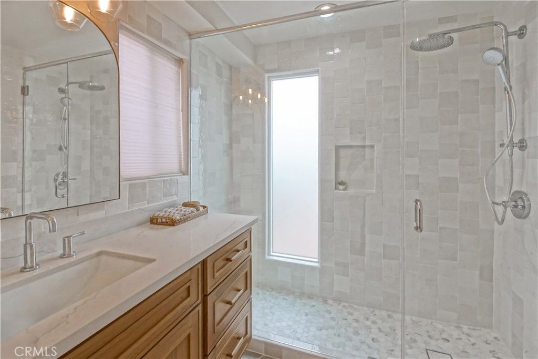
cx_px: 269
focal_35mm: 15
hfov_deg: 100.4
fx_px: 224
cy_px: 180
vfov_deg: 77.3
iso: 400
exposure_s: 1/6
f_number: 8
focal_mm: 10
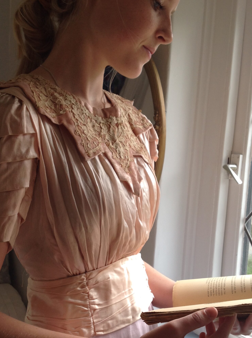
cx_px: 119
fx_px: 438
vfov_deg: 41.9
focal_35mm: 45
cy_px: 206
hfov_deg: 32.1
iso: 50
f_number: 2.4
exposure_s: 1/115
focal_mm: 4.28
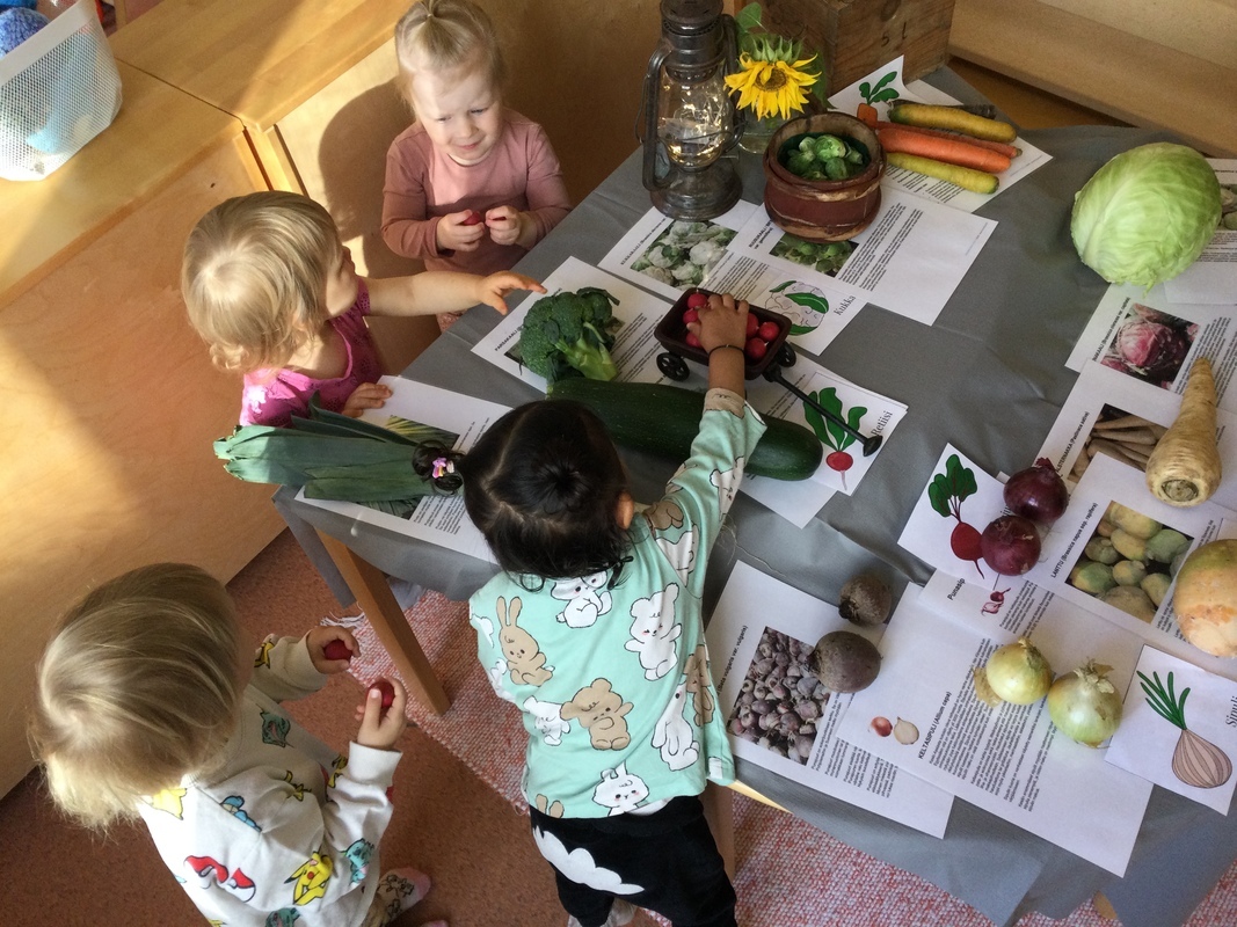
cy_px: 464
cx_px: 618
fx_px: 1108
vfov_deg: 45.4
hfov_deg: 58.4
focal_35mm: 31
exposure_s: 1/33
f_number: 2.4
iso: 40
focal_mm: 3.3
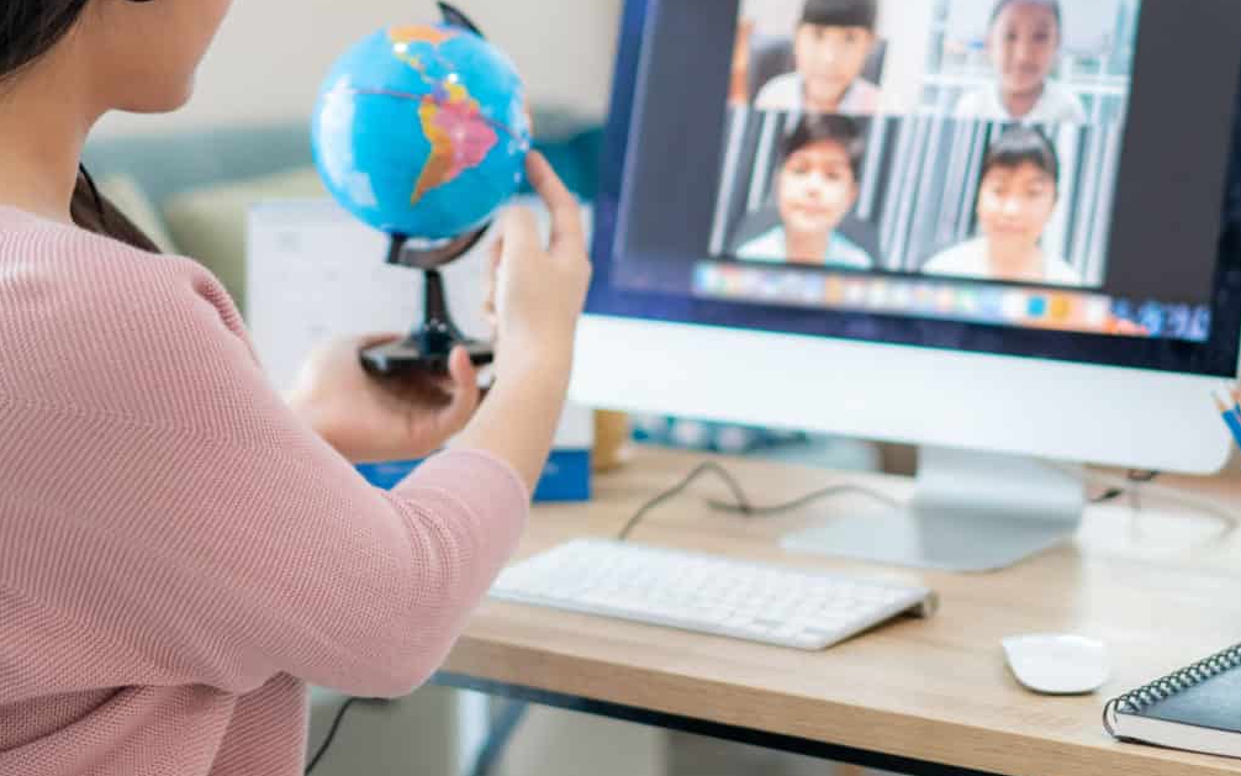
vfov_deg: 12.2
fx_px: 3619
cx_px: 667
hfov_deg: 19.5
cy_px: 94
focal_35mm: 107
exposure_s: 1/160
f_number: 2
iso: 500
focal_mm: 55
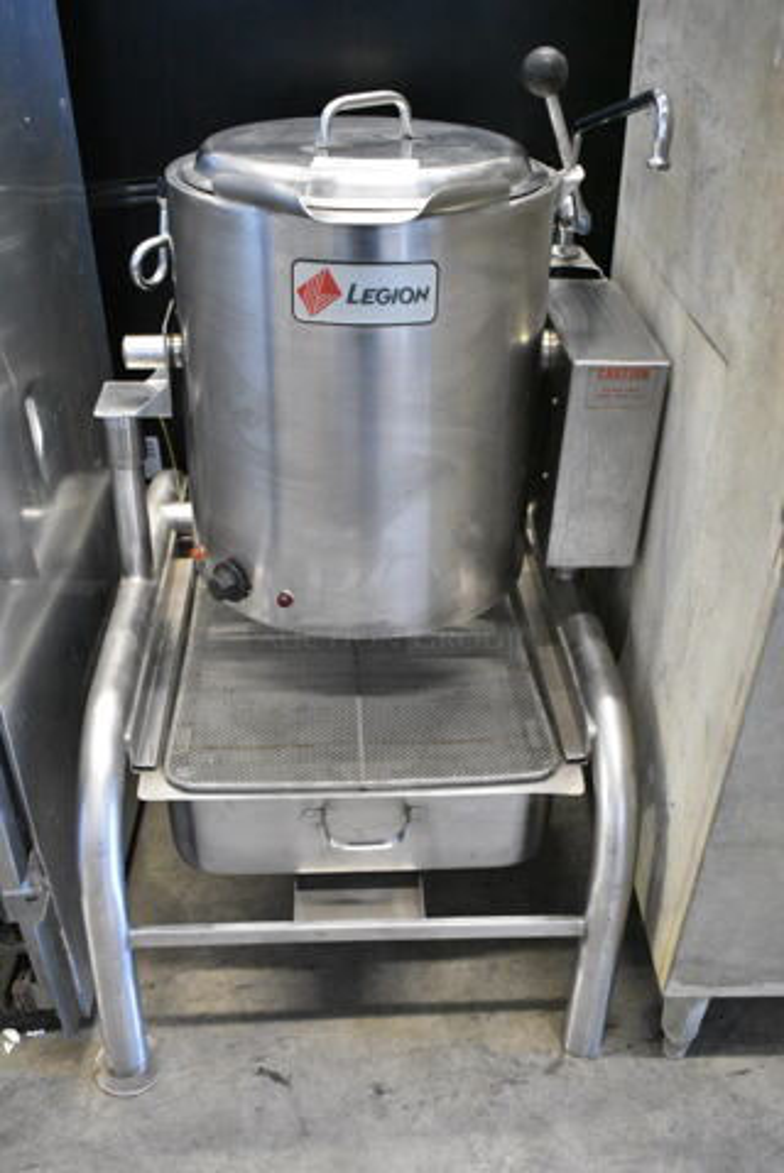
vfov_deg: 57.2
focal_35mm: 33
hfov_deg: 40.0
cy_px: 586
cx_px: 392
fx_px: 1076
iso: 6400
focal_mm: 22
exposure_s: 1/100
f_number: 5
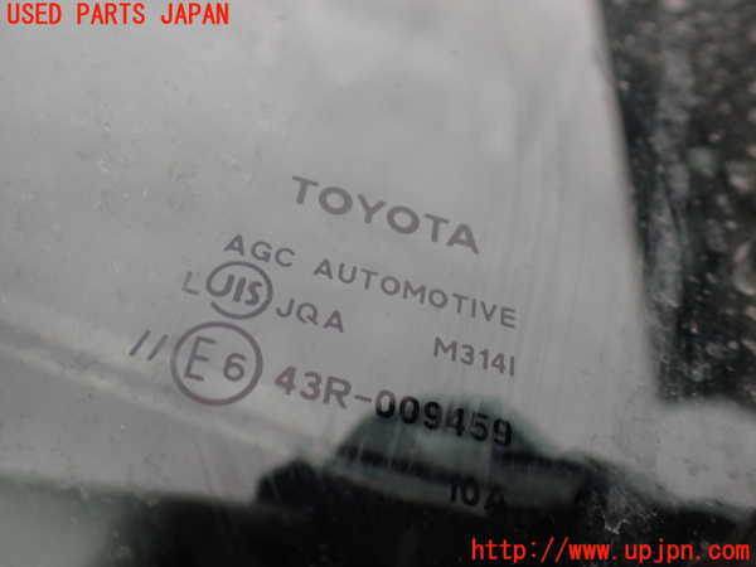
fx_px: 655
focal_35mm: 30
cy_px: 284
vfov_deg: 46.8
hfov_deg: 60.0
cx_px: 378
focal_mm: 5.4
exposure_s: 1/125
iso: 320
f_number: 2.3
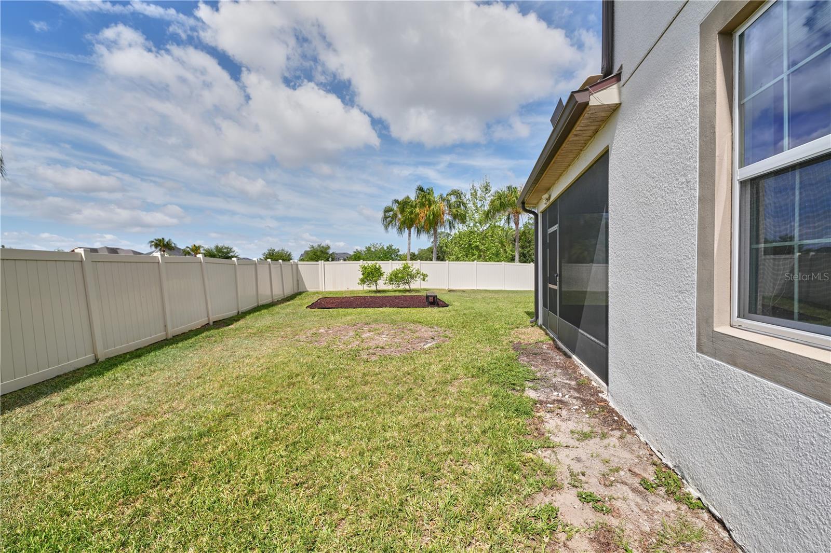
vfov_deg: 81.2
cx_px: 416
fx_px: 323
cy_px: 276
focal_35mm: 14
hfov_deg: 104.3
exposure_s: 1/500
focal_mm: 14
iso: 100
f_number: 5.6
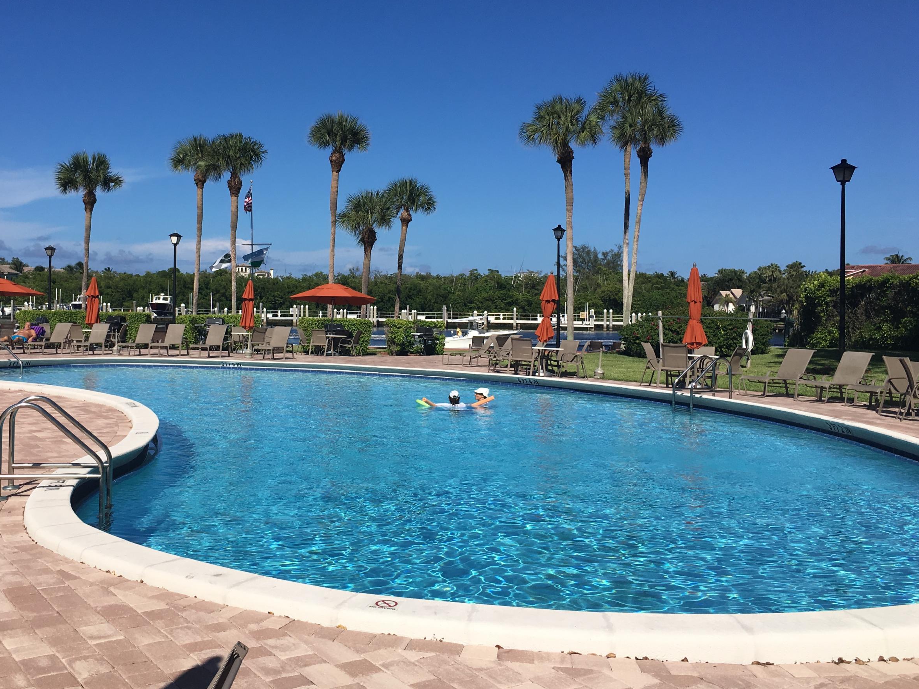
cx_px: 366
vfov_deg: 38.6
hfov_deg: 49.8
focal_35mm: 37
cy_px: 305
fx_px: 982
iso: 25
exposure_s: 1/3077
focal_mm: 4.15
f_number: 2.2
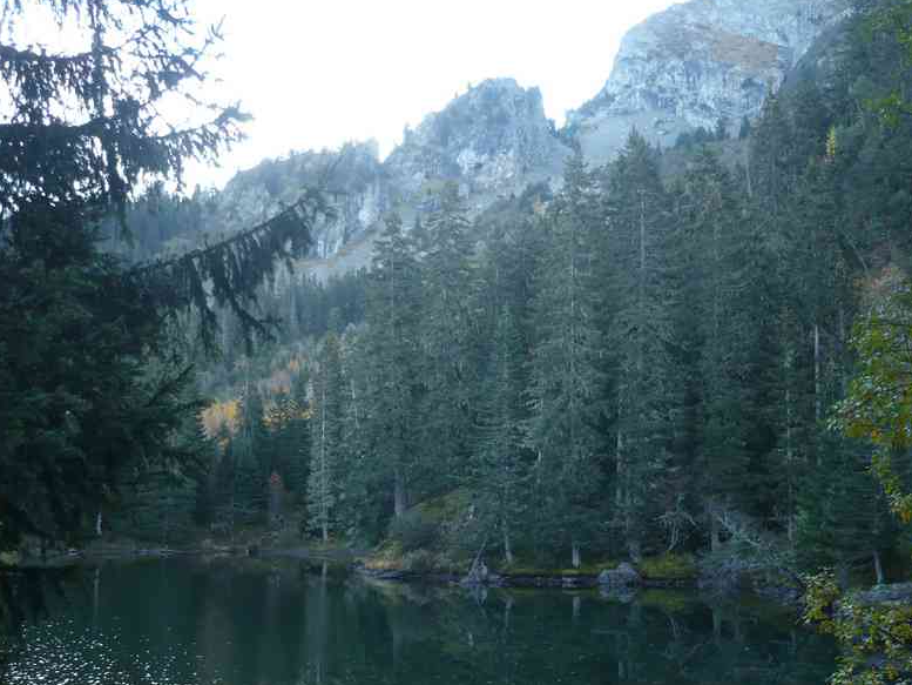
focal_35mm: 40
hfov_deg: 46.8
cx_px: 454
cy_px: 377
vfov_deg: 35.9
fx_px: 1054
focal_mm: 5.8
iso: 100
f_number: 2.8
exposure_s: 1/60
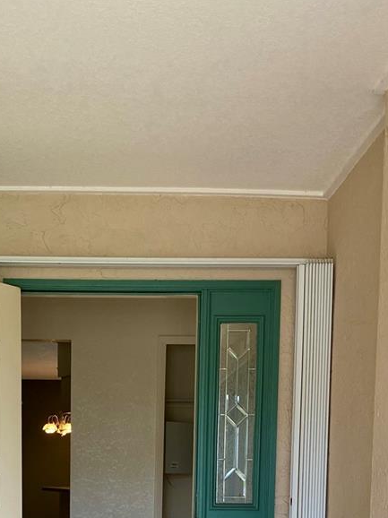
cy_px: 532
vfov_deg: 32.4
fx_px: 808
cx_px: 104
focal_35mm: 54
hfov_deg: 26.7
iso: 64
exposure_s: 1/121
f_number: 1.8
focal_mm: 4.25
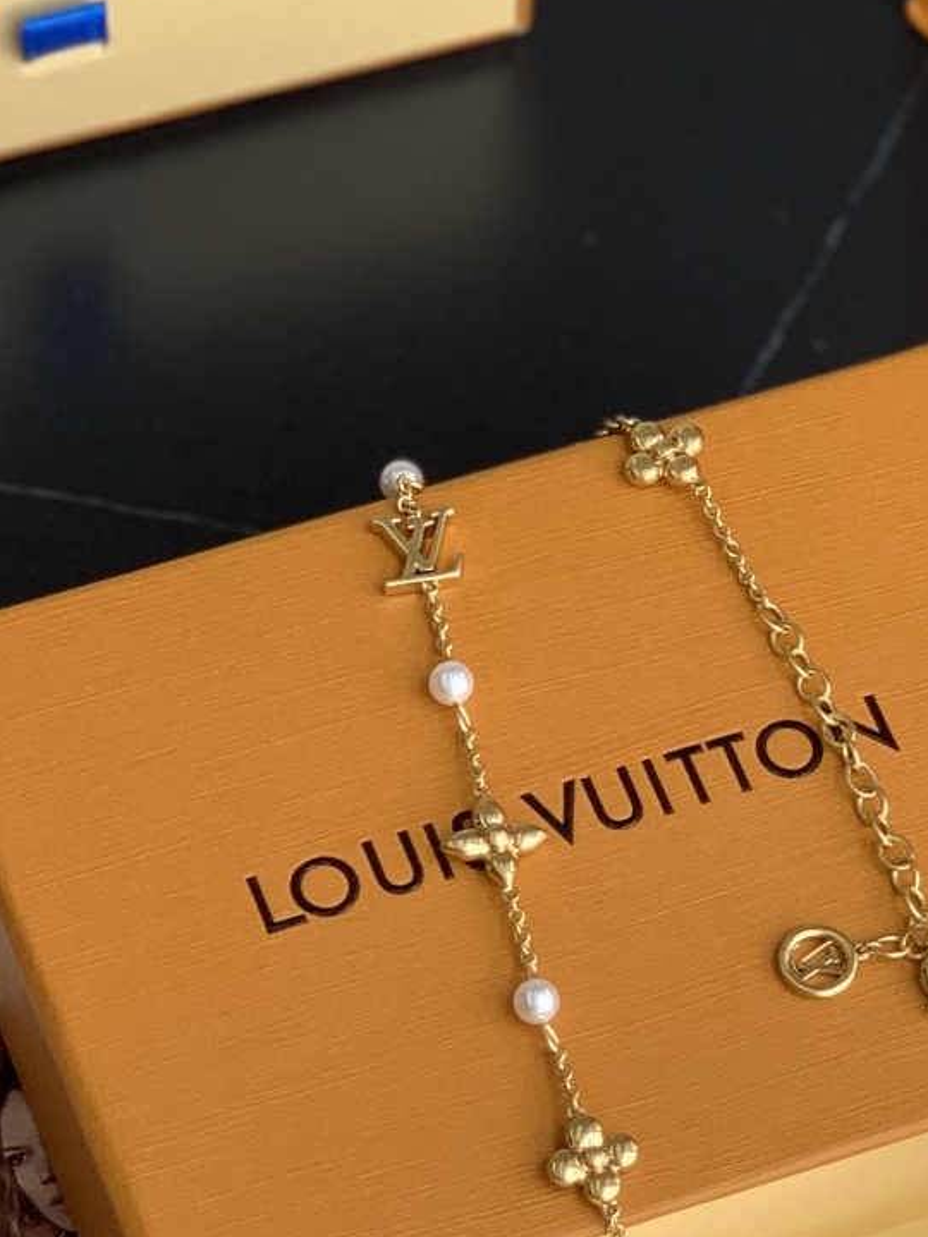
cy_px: 1187
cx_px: 816
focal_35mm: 104
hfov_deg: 14.1
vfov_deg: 18.5
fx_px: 3717
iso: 16
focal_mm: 6
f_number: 2.4
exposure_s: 1/208
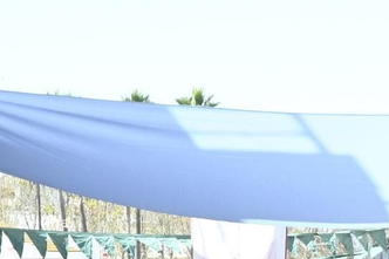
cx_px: 394
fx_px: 3899
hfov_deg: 5.7
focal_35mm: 361
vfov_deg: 3.8
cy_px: 539
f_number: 6.3
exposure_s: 1/400
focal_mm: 50
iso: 400
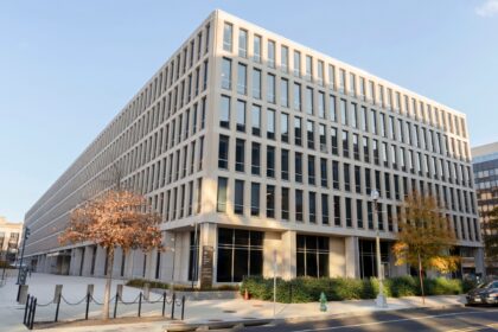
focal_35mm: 28
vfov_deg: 46.4
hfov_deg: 65.5
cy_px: 166
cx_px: 249
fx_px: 387
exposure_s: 1/160
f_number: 5.6
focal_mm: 28
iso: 100
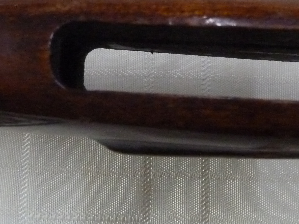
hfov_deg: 35.5
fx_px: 466
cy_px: 86
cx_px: 155
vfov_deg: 27.0
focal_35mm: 54
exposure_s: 1/80
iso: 800
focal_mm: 4.1
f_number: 3.3
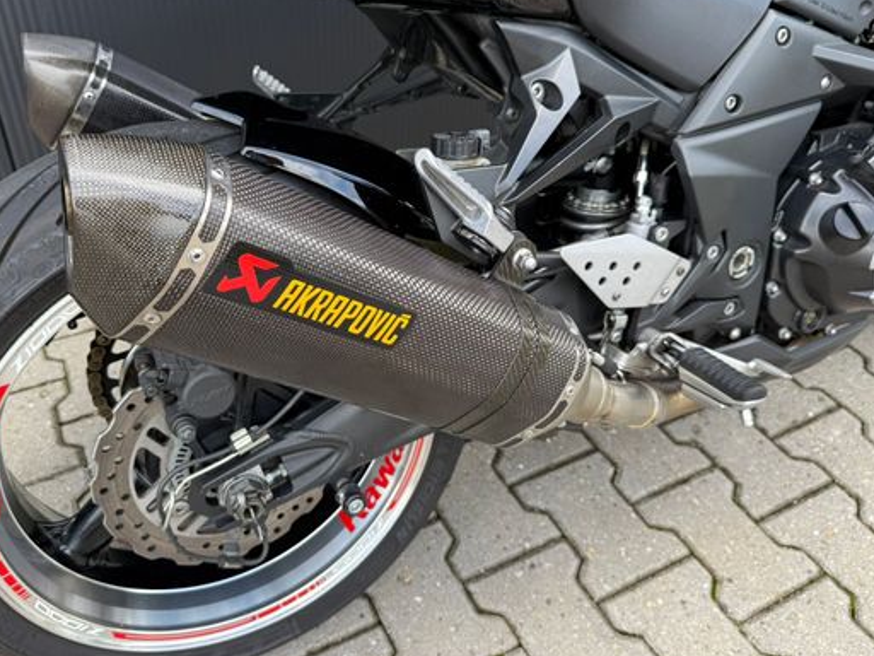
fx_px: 757
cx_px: 396
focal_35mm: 30
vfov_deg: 46.6
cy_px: 265
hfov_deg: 59.9
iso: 64
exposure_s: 1/285
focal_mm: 6.76
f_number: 1.78
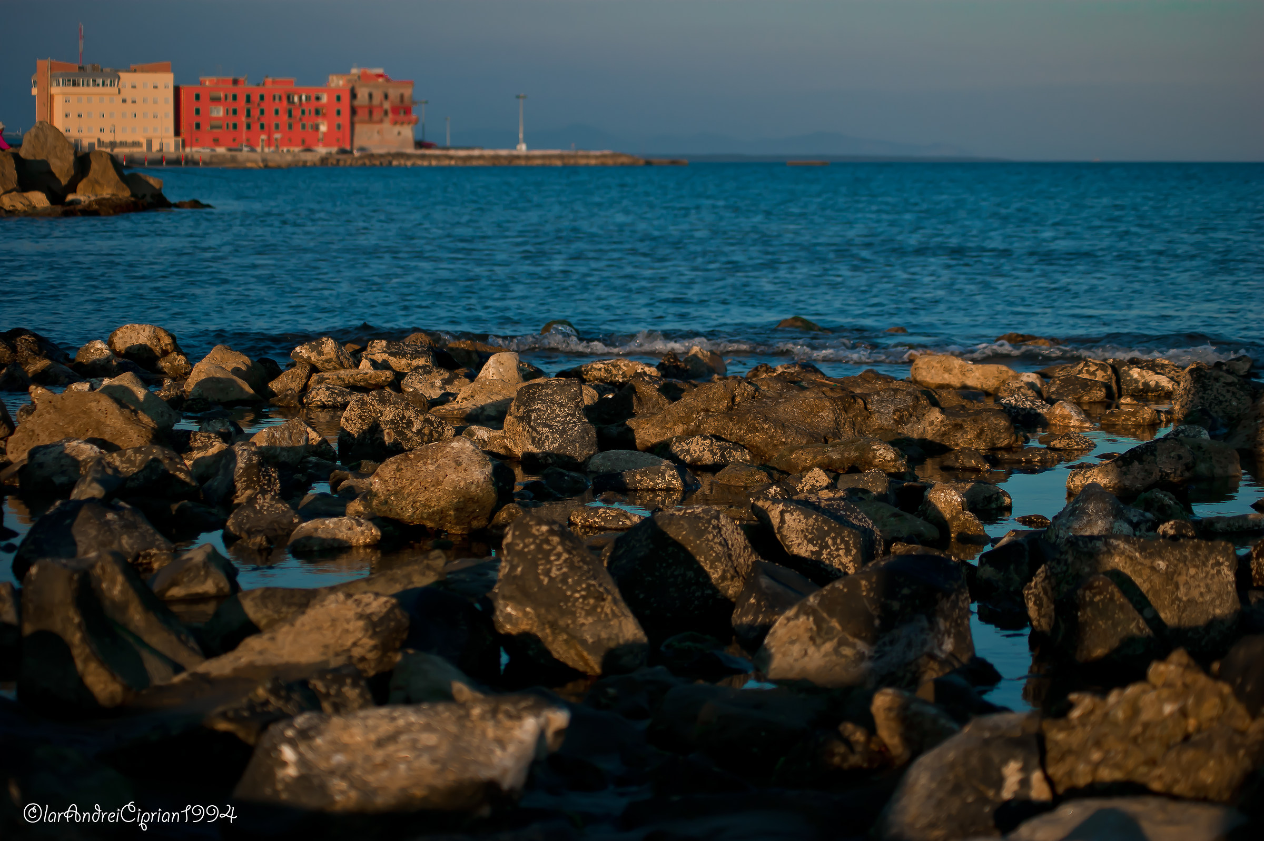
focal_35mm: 82
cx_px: 632
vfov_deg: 16.5
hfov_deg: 24.6
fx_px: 2895
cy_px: 420
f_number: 4
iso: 100
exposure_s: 1/640
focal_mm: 55
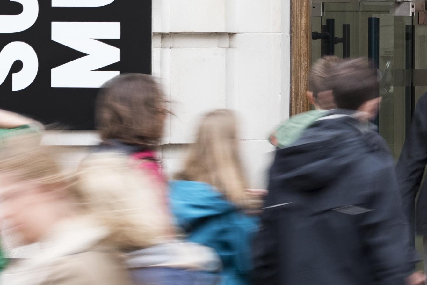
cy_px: -407
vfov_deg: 5.5
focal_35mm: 243
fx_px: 2884
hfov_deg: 8.3
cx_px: 576
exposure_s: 1/13
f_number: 11
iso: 200
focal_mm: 45
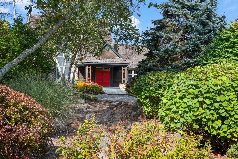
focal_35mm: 36
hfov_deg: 53.1
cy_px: 80
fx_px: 238
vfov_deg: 36.9
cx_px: 119
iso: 400
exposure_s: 1/250
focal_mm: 24
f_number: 14
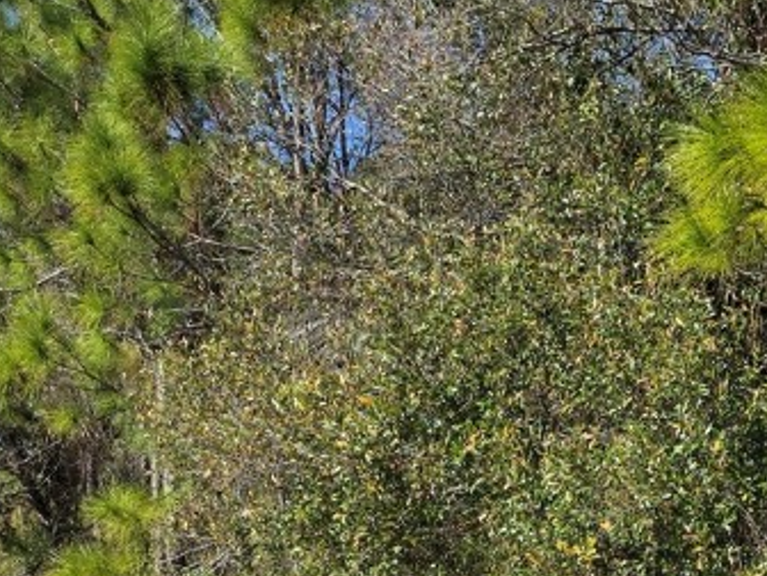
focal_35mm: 70
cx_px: 518
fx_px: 1551
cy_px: 757
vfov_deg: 19.3
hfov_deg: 27.6
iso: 80
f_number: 1.7
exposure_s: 1/4766
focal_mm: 6.3
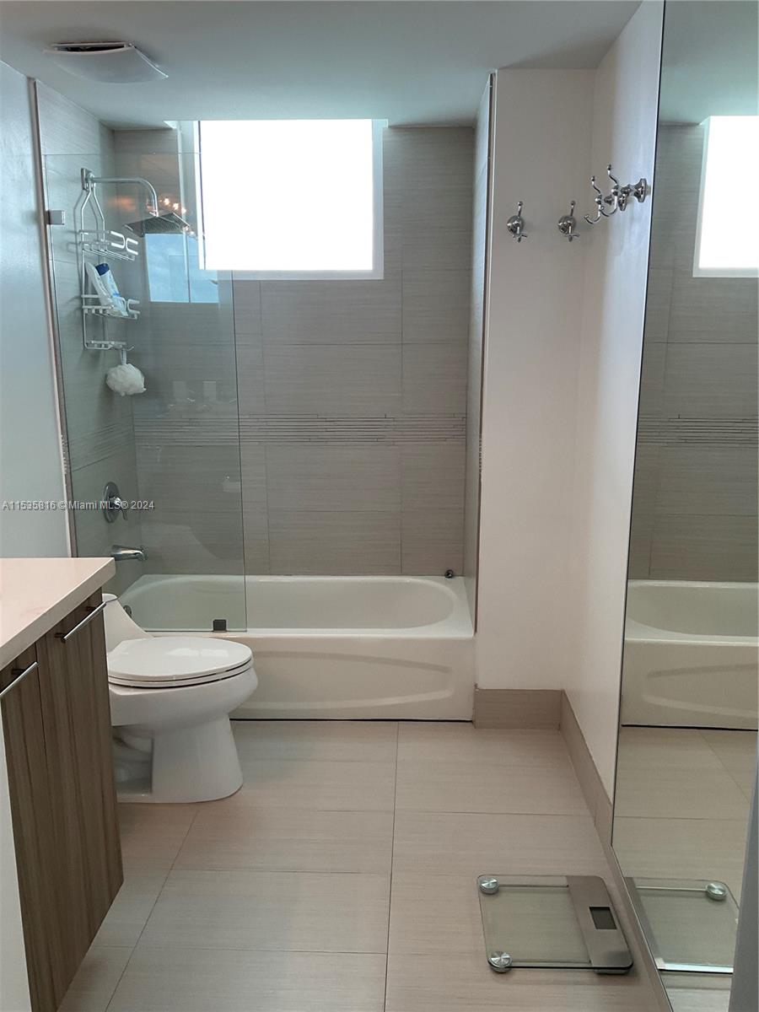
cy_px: 506
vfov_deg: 61.7
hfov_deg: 48.2
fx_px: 848
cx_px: 380
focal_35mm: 29
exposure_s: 1/122
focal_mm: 3
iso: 50
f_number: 1.8
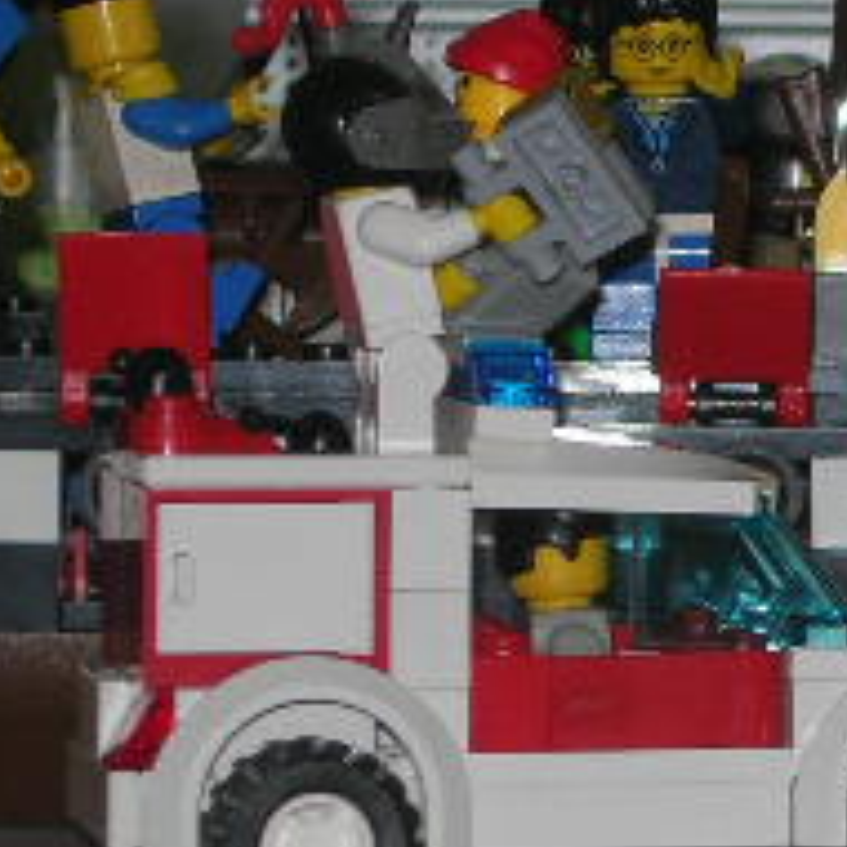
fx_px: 9301
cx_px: 1159
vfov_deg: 5.2
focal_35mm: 336
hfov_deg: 5.2
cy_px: 669
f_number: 4.9
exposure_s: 1/60.1
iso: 64
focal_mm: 23.4
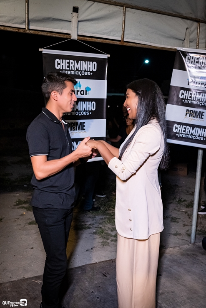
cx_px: 103
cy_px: 154
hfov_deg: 36.9
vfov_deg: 53.1
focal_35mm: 36
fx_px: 309
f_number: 2.8
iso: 2500
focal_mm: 24
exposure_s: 1/250
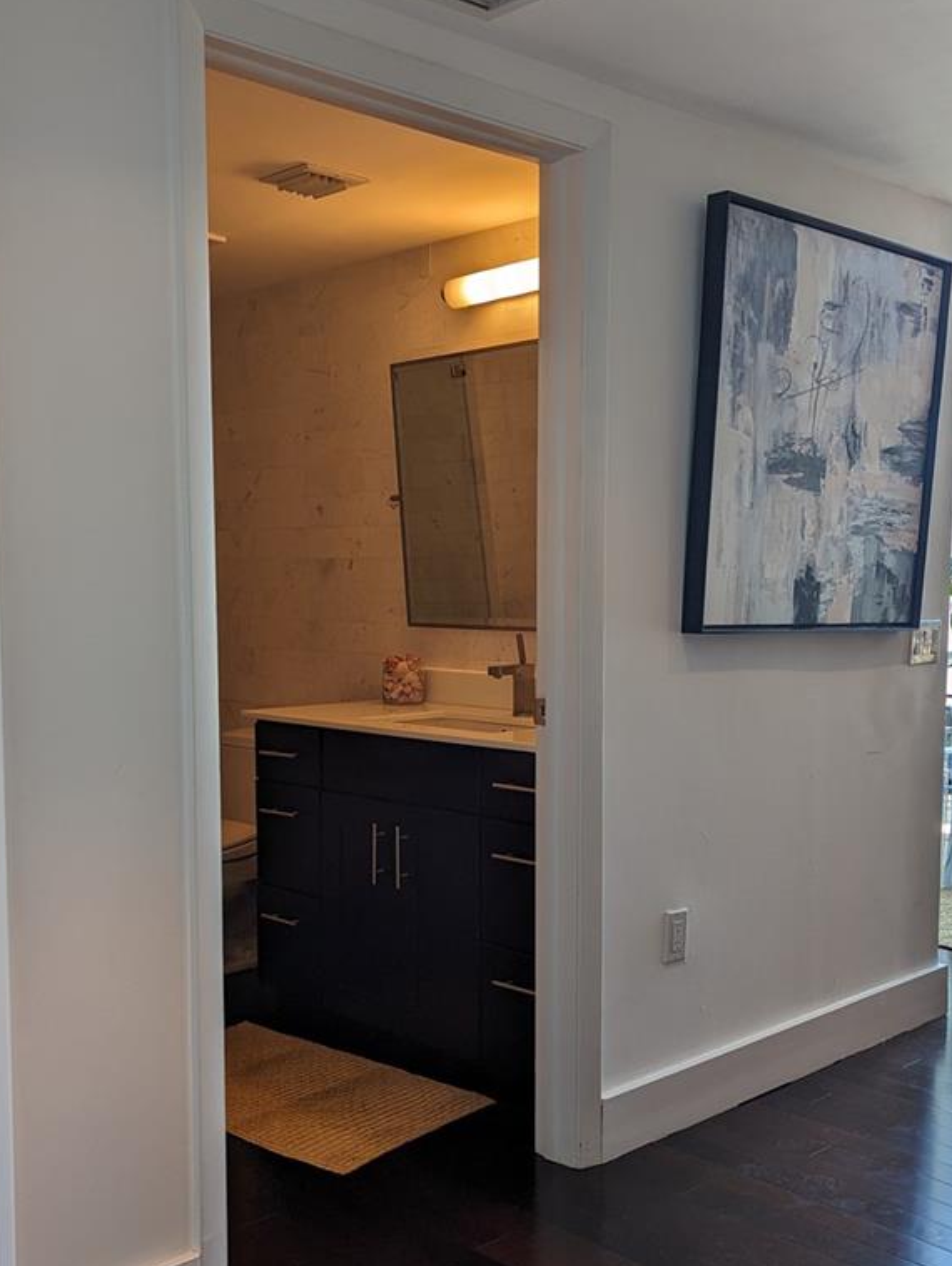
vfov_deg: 48.8
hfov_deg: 37.8
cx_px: 438
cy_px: 725
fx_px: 1391
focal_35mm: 38
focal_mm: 6.81
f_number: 1.85
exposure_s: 1/120
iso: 36
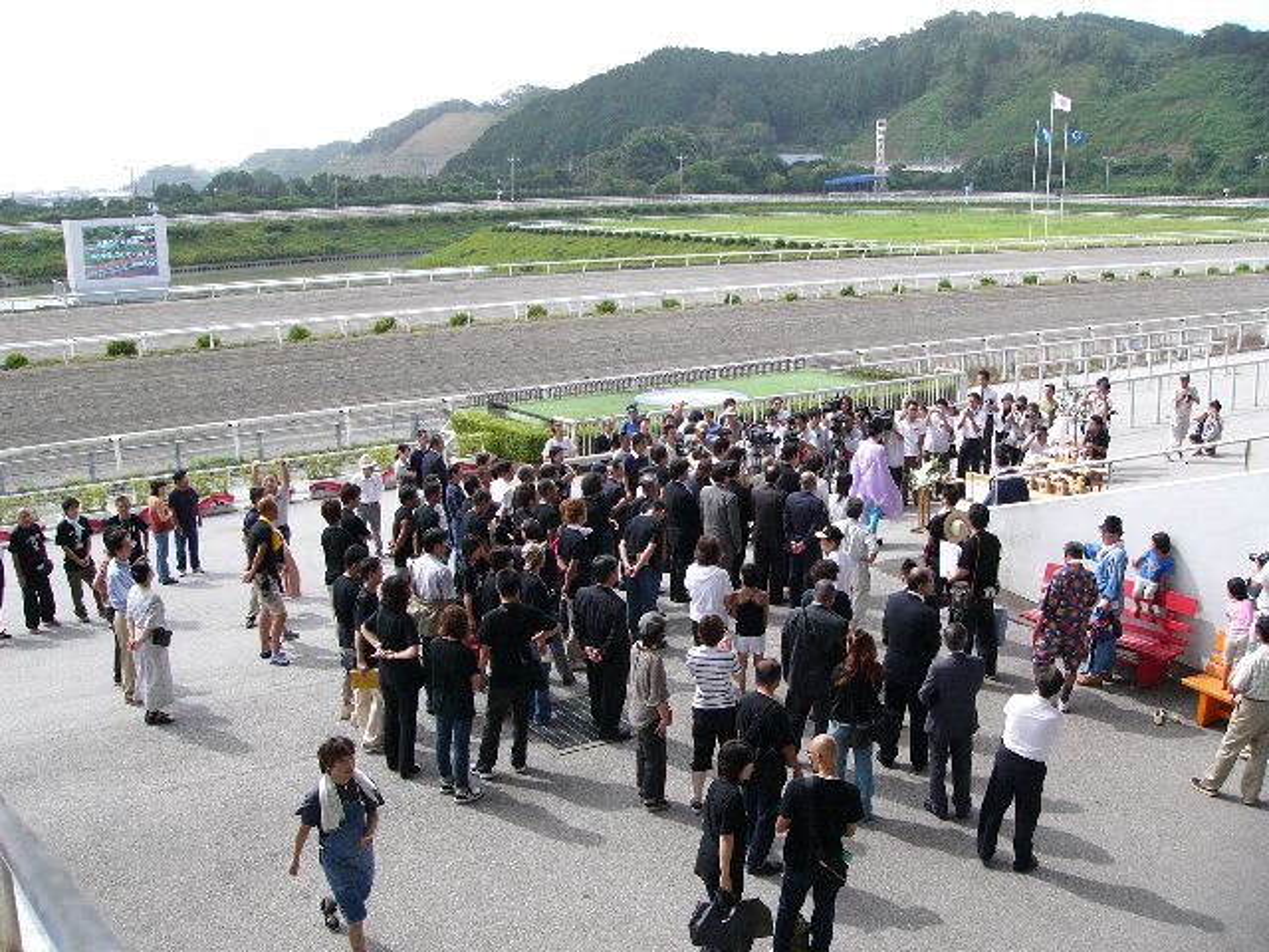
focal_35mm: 36
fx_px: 1320
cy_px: 476
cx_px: 634
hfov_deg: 51.4
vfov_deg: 39.7
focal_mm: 6
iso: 100
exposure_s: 1/1000
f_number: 2.8
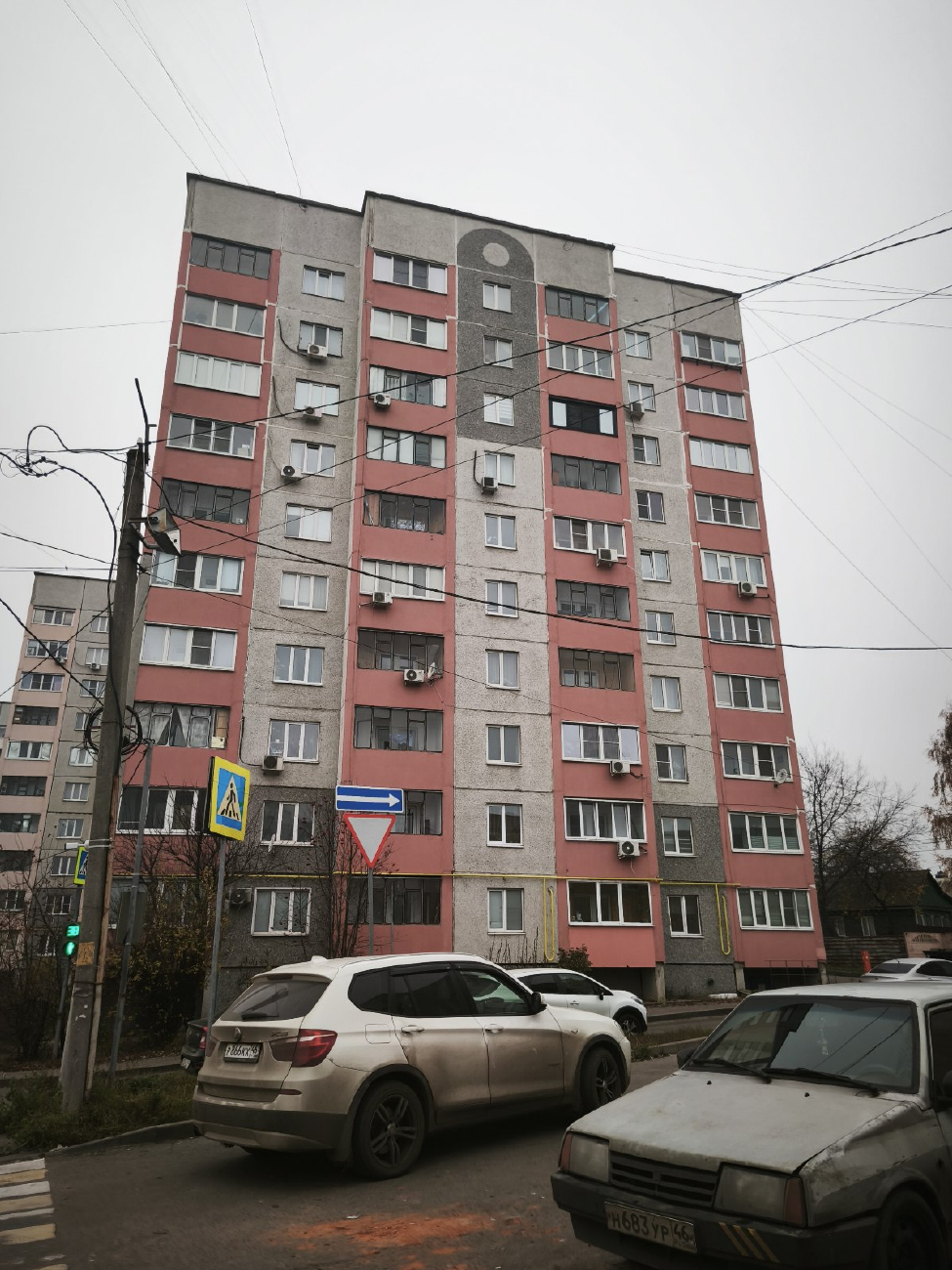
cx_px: 476
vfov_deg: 73.9
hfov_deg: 58.9
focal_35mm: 23
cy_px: 635
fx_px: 843
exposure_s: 1/337
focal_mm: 5.35
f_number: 1.7
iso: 80
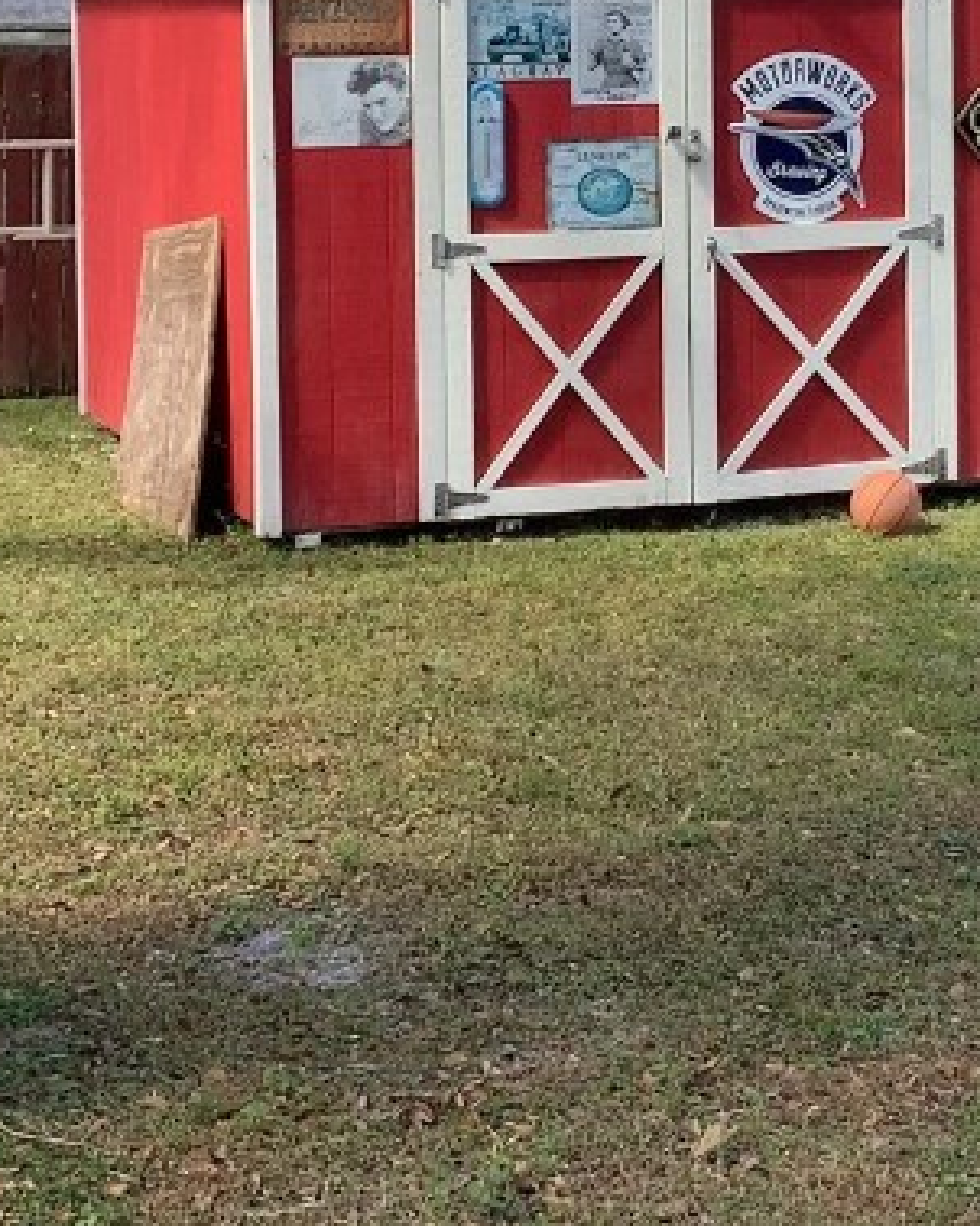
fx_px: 2975
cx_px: 730
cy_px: 143
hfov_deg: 18.6
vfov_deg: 22.8
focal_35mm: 82
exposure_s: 1/102
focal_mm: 3.3
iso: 25
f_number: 2.4
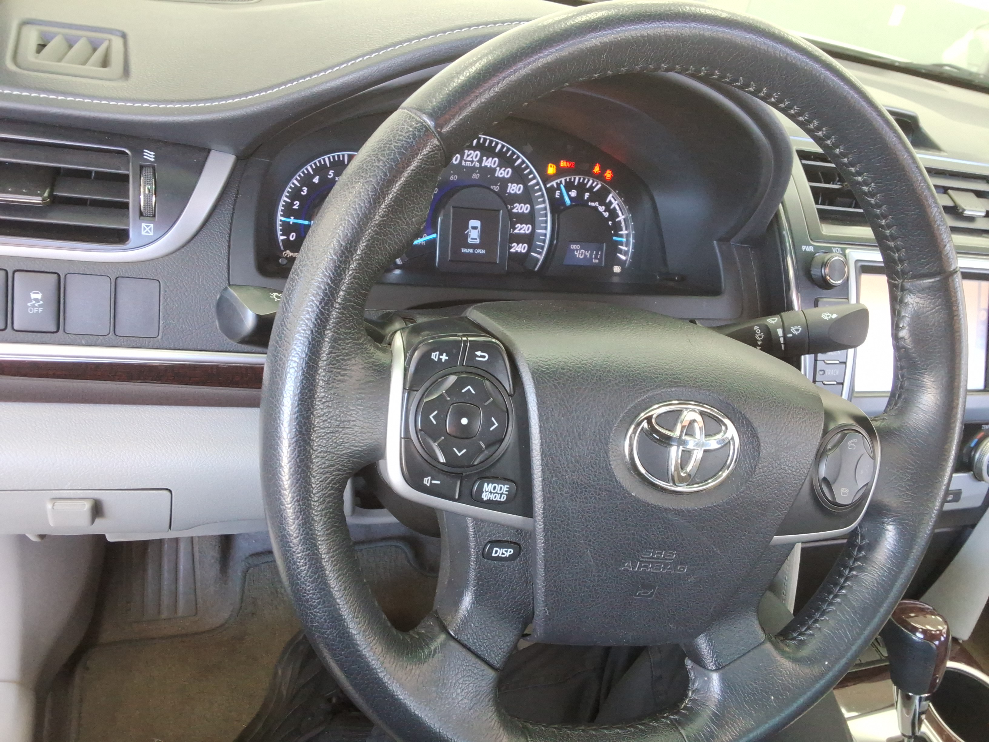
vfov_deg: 49.7
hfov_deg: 63.4
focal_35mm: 28
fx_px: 800
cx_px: 494
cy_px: 371
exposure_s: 1/40
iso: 93
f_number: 1.9
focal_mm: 2.91
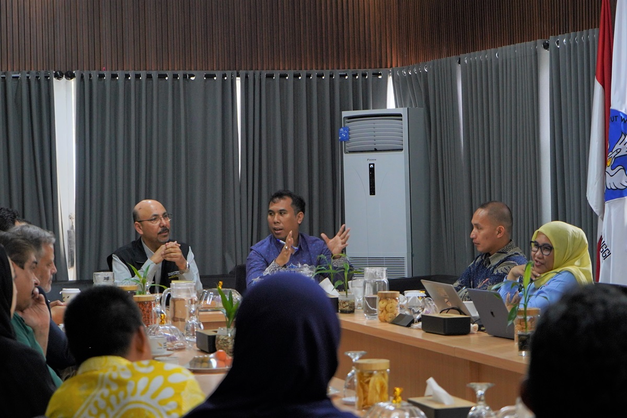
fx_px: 1829
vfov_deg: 13.0
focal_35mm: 105
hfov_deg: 19.5
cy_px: 209
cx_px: 314
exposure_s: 1/100
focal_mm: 70
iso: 800
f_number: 5.6
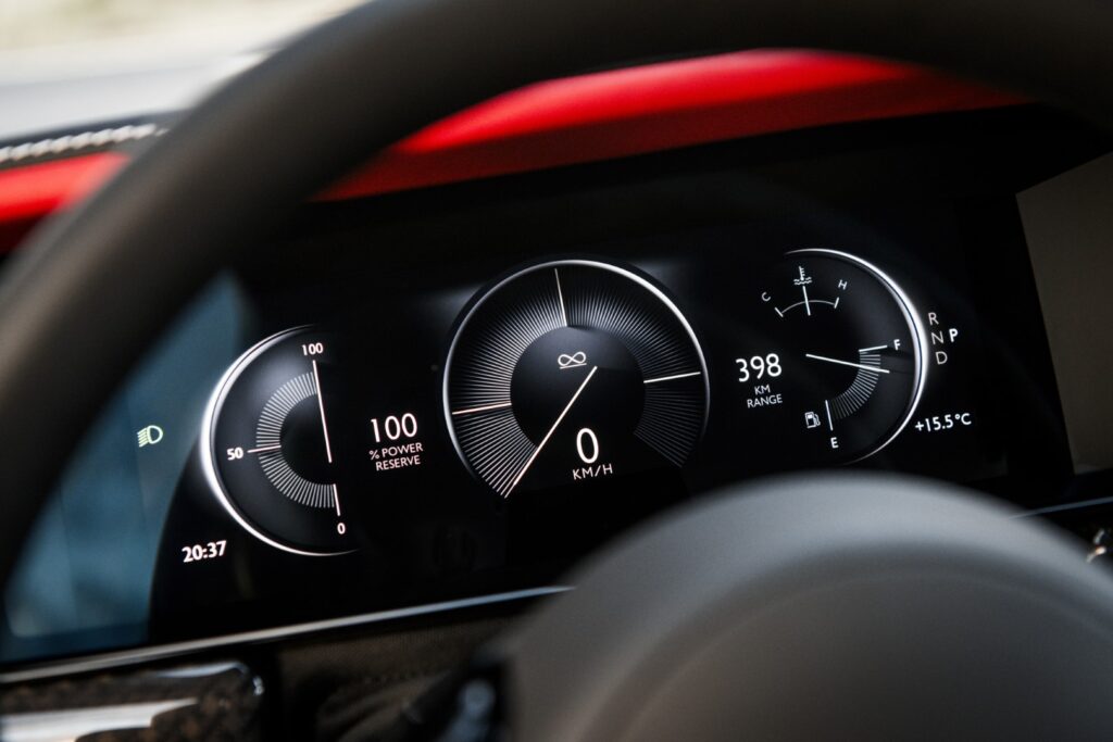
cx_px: 556
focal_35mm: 50
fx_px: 1546
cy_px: 371
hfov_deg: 39.6
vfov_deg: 27.0
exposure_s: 1/80
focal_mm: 50
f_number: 4
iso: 1600
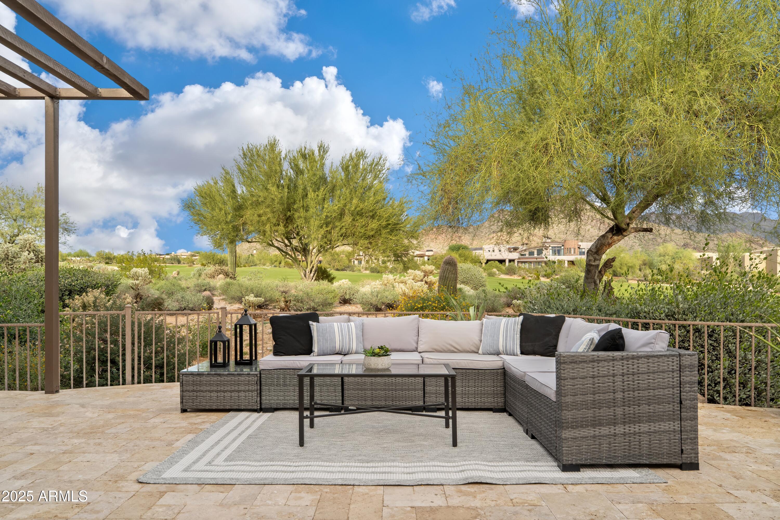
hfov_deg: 71.5
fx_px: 542
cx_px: 390
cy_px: 260
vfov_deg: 51.3
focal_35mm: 25
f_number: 8
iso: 800
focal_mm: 25
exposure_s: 1/160
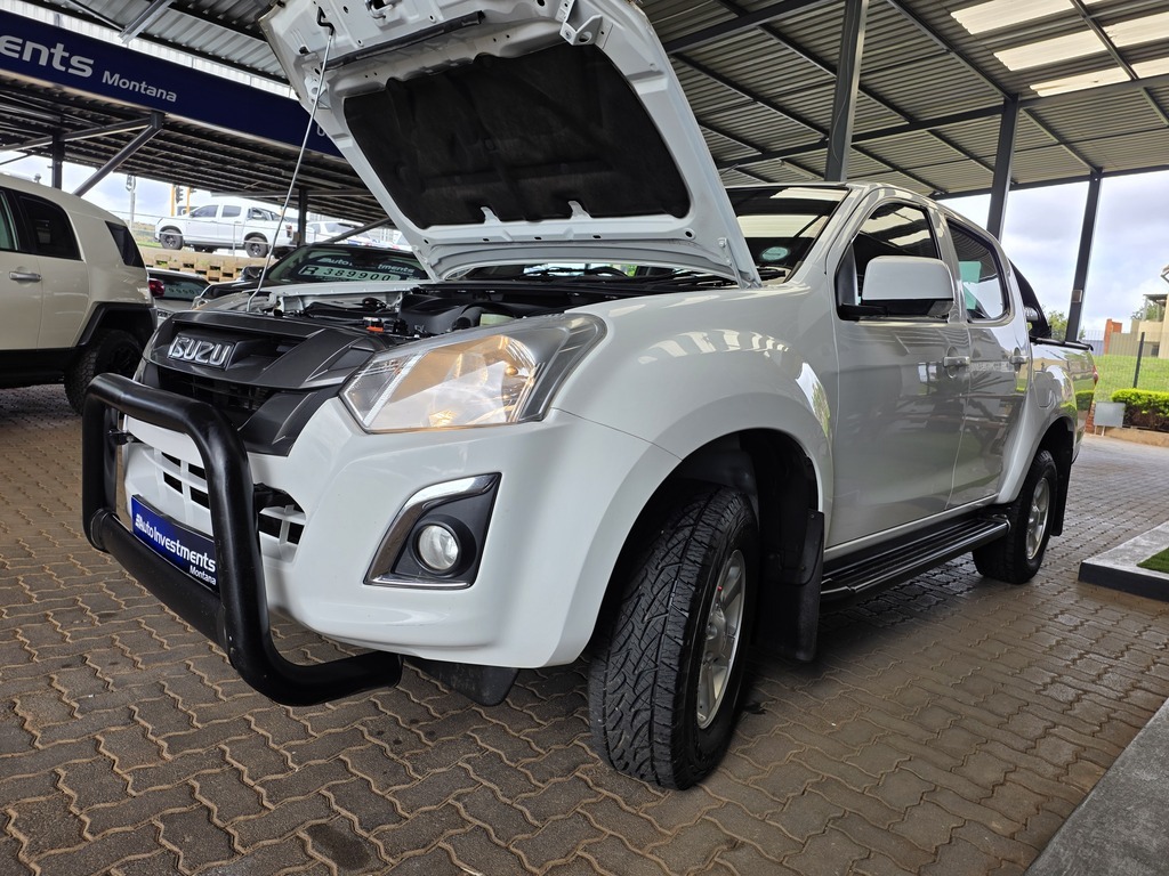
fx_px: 777
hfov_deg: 73.9
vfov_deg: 58.9
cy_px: 438
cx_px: 584
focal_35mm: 23
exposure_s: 1/359
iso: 25
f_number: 1.7
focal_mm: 6.25
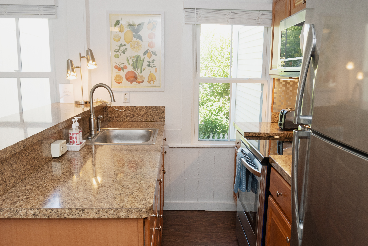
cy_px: 130
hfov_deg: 60.3
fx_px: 317
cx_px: 187
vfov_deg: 42.3
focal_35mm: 31
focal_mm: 18
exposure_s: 1/60
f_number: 6.3
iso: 250
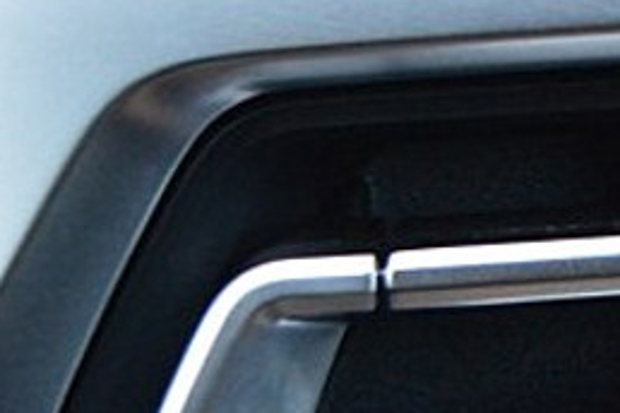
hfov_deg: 6.2
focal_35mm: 302
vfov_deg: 4.3
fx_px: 5196
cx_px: 1987
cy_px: -1100
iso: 800
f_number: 8
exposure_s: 1/60
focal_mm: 27
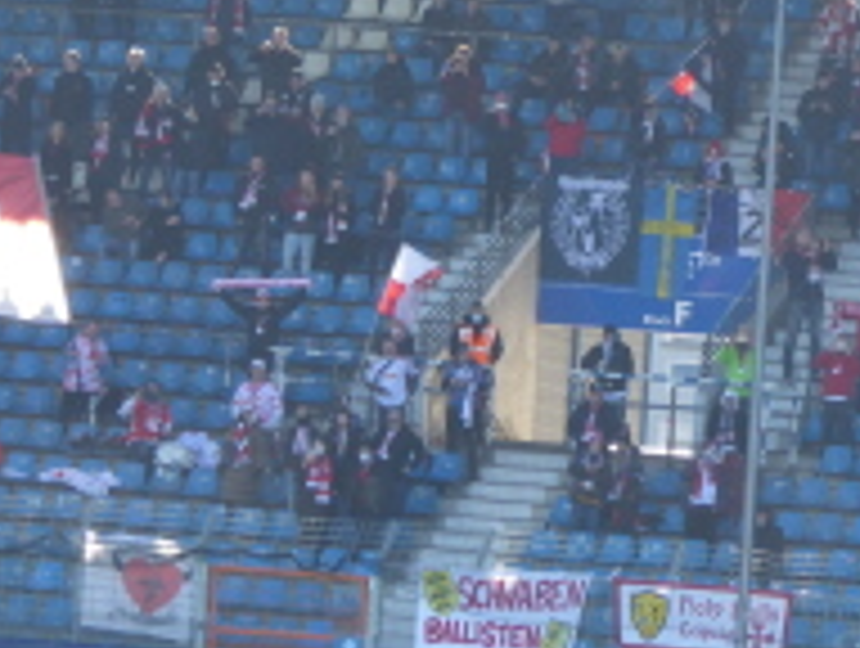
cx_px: 563
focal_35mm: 504
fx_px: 12545
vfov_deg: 3.0
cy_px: 302
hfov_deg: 3.9
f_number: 5.6
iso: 100
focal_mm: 38.4
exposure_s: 1/80
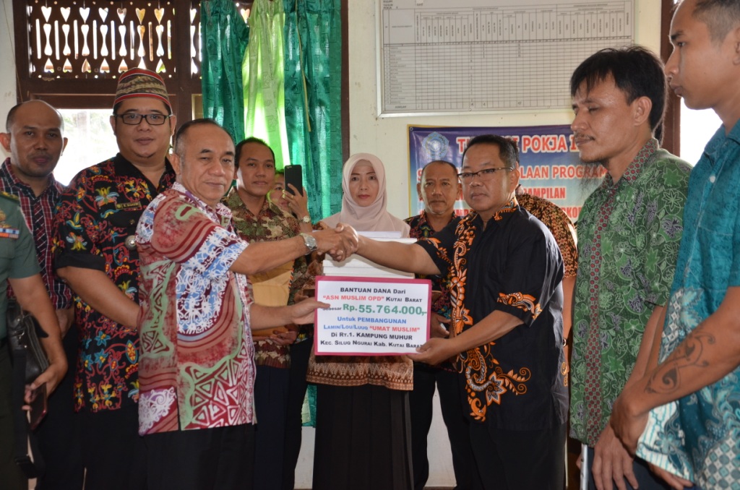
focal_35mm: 51
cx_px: 370
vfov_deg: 26.4
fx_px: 1046
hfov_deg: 39.0
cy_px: 245
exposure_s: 1/60
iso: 800
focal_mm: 34
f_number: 4.2
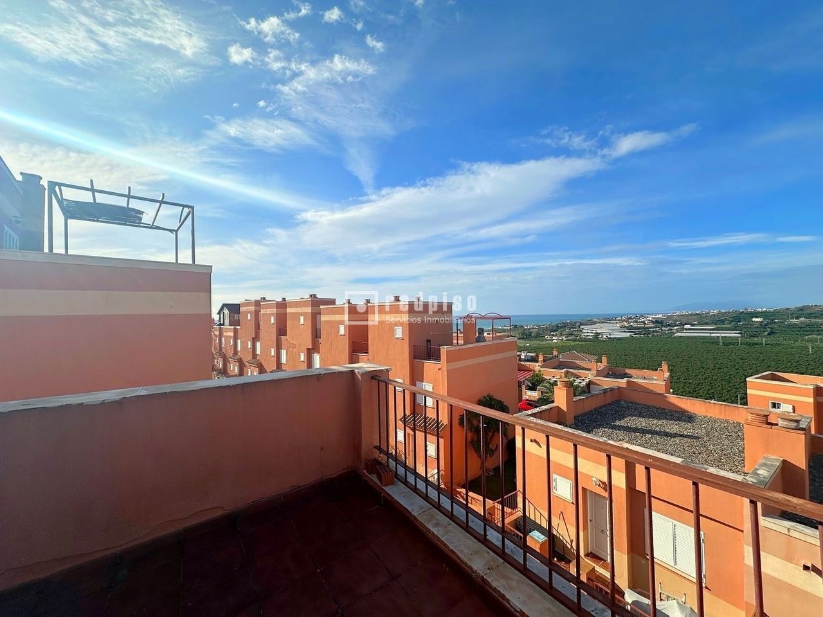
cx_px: 412
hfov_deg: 102.1
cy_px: 308
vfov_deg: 85.7
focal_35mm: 14
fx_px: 333
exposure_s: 1/3731
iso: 40
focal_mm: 2.22
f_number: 2.2
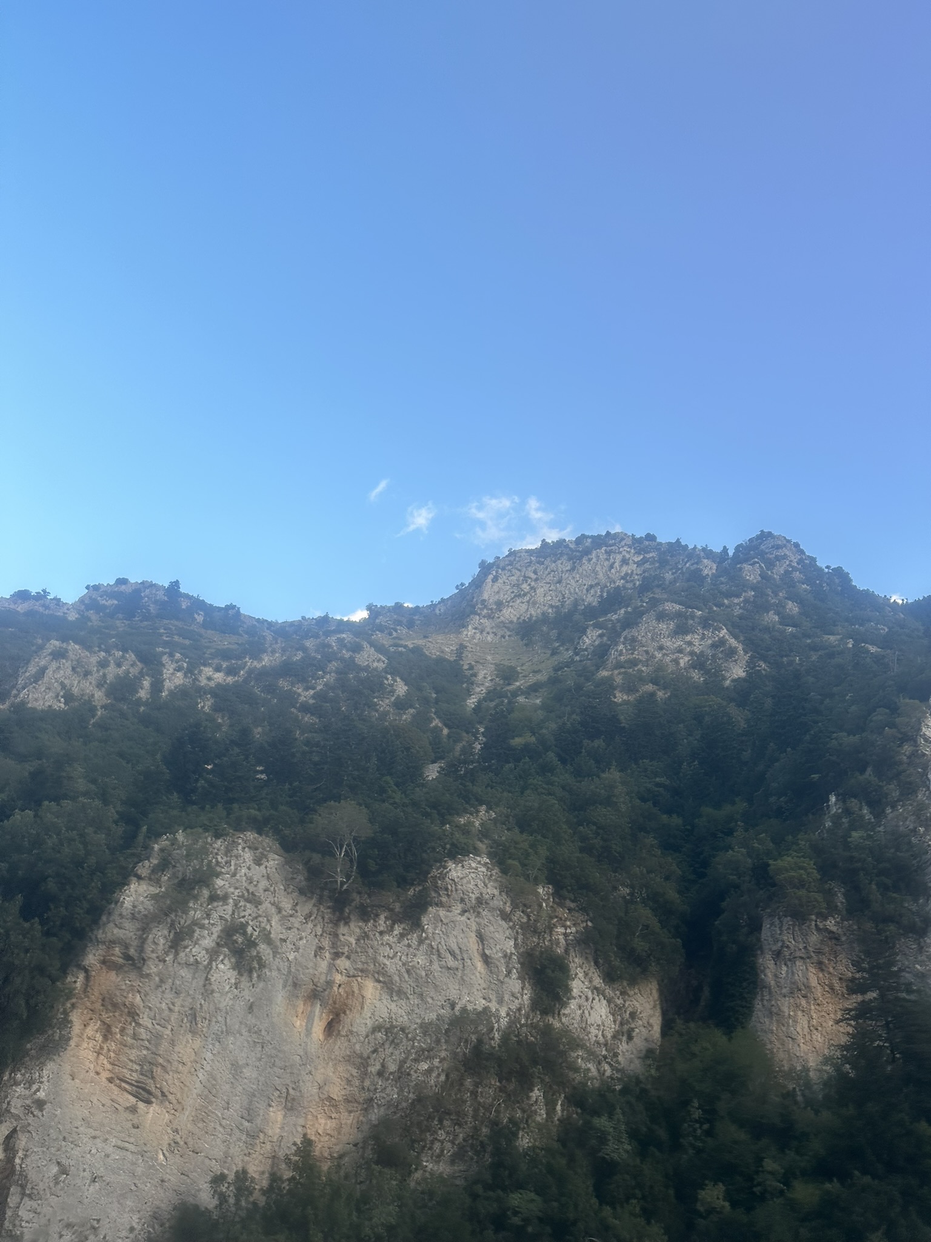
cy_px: 621
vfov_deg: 71.6
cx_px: 466
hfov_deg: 56.8
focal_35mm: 24
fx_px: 861
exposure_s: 1/574
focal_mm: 6.86
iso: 80
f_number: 1.78
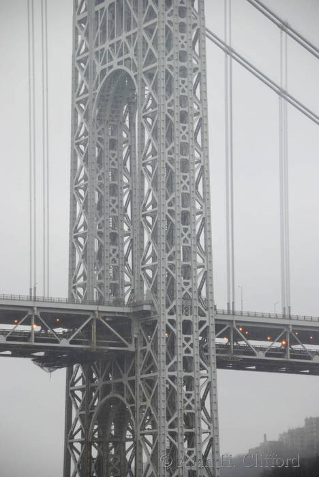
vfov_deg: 13.0
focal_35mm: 158
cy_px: 238
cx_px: 160
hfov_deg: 8.7
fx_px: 2089
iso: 450
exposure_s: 1/200
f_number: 5.6
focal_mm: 105
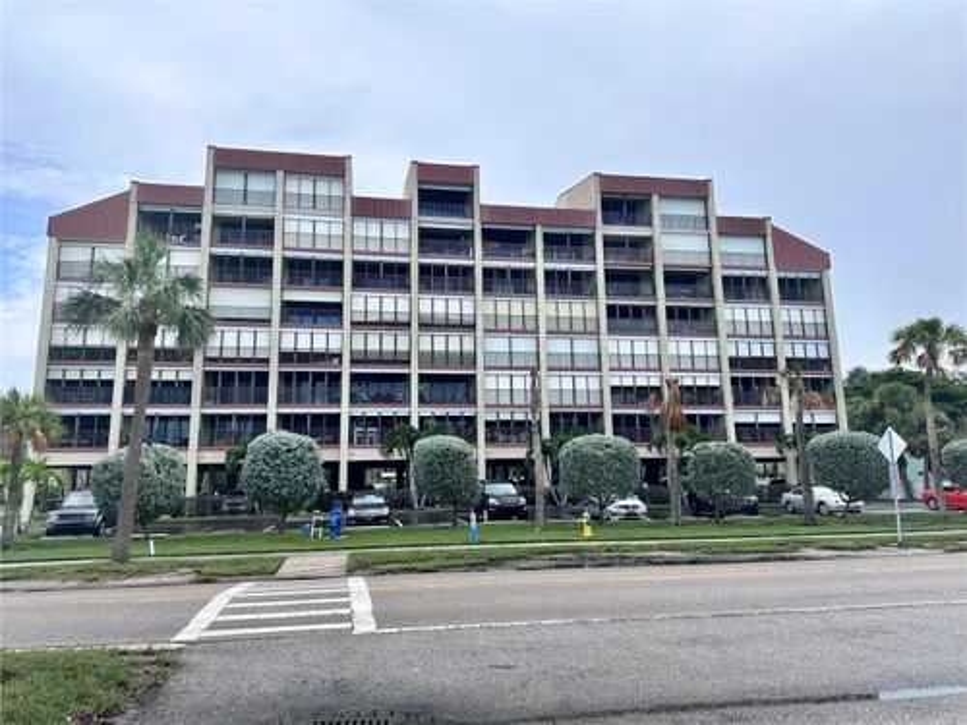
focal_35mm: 24
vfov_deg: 56.8
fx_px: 670
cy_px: 362
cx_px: 484
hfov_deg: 71.6
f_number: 1.78
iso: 80
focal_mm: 6.86
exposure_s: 1/2591
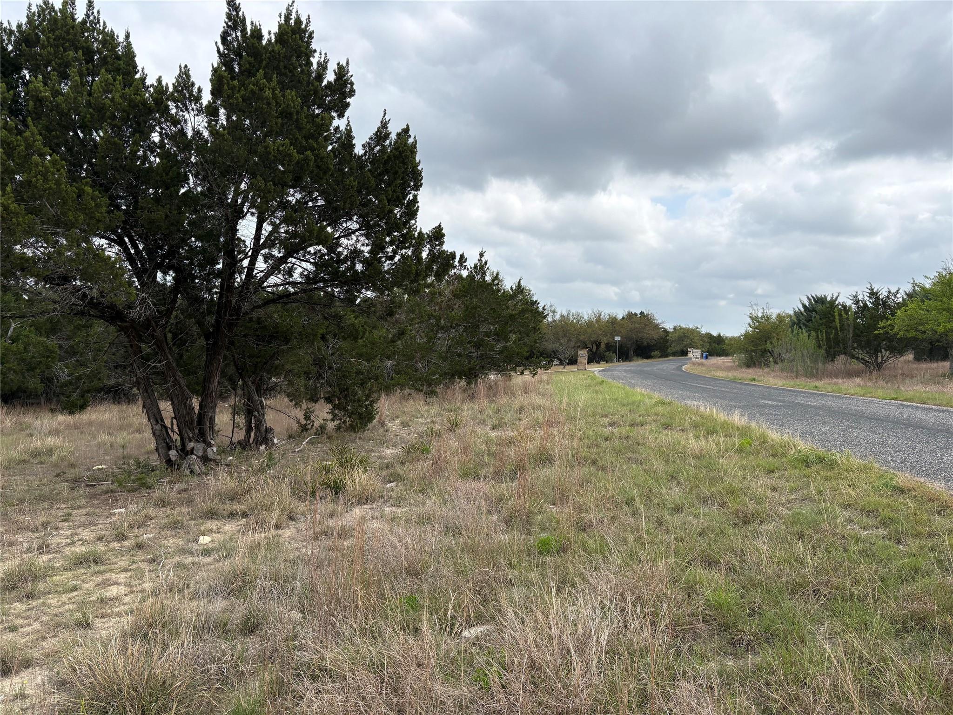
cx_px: 476
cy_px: 358
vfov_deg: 53.1
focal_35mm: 26
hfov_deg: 67.3
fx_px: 716
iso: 50
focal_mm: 5.96
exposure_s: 1/2639
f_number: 1.6
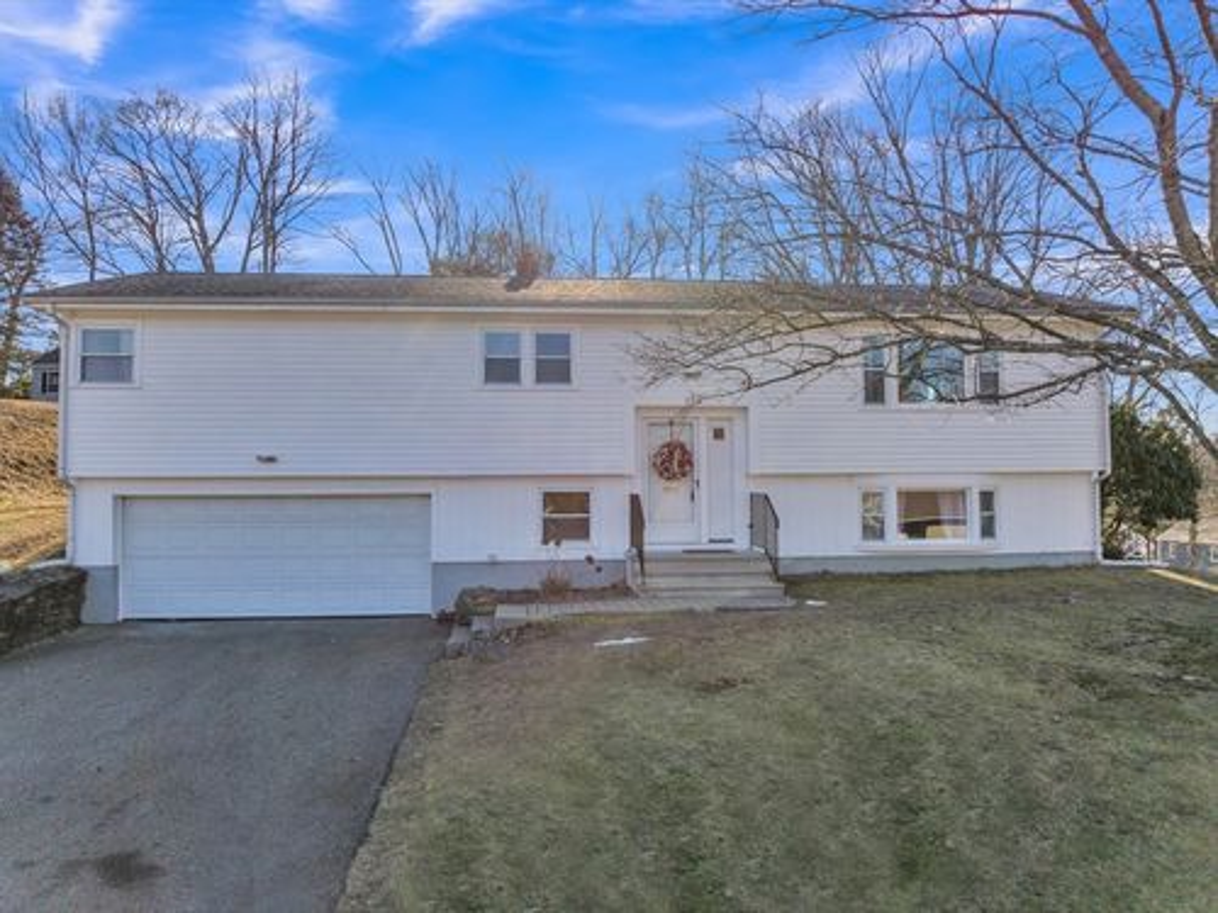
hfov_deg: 71.6
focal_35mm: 24
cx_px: 609
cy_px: 456
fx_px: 844
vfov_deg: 56.8
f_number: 2.8
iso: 410
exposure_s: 1/120
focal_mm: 12.29
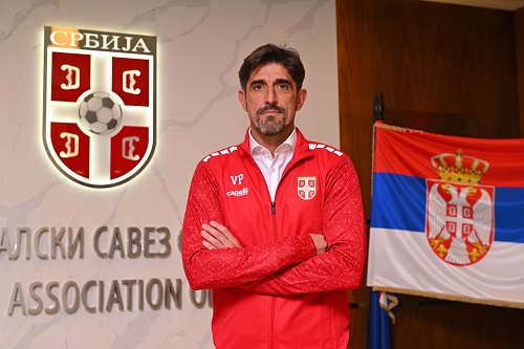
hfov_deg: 38.2
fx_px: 757
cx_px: 262
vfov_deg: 26.0
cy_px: 174
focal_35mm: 52
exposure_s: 1/200
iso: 400
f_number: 5
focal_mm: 52
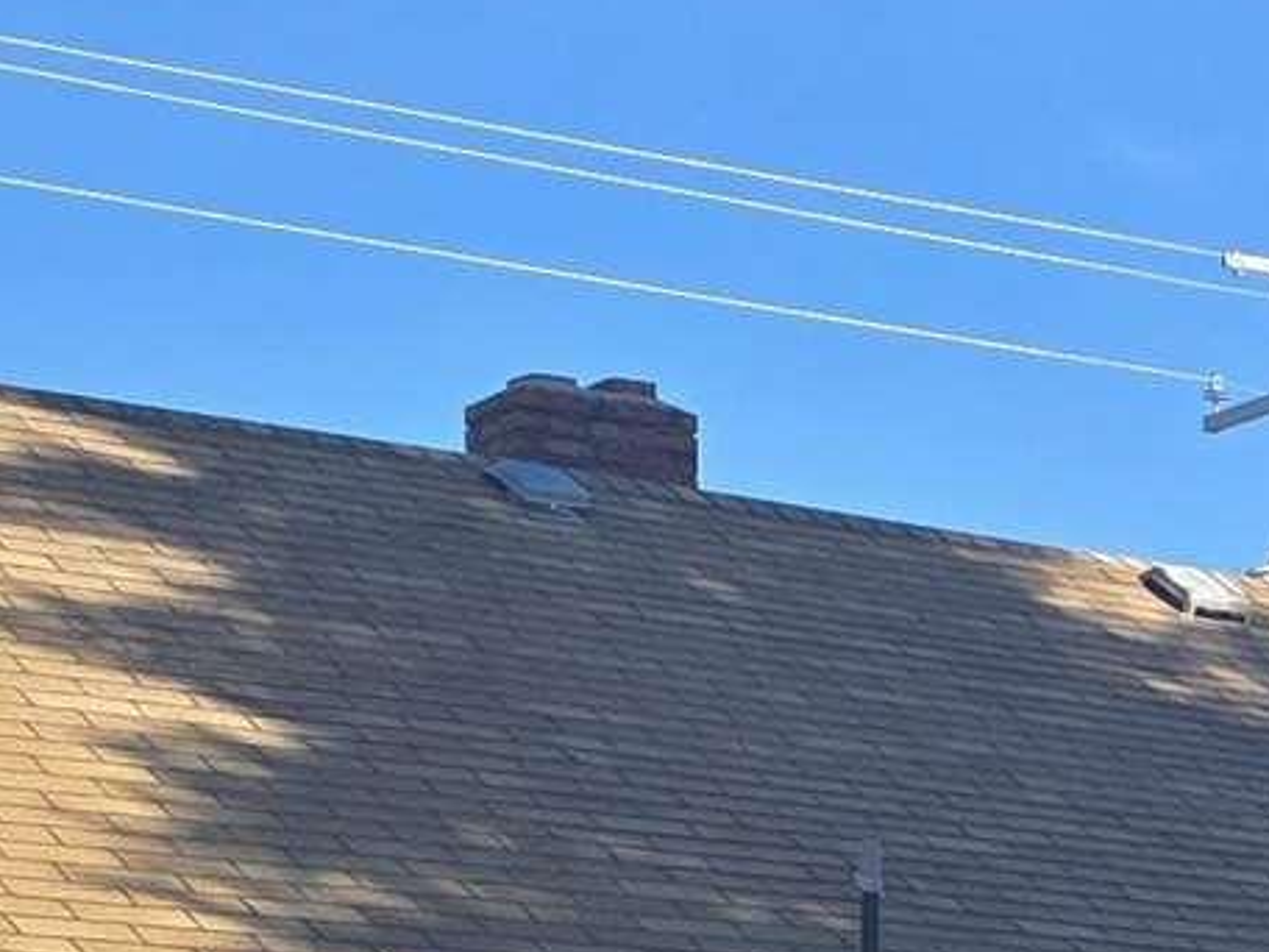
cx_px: 1909
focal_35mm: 155
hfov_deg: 12.1
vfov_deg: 9.3
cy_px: 1436
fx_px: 5682
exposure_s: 1/4650
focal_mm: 6.3
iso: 80
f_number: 1.7
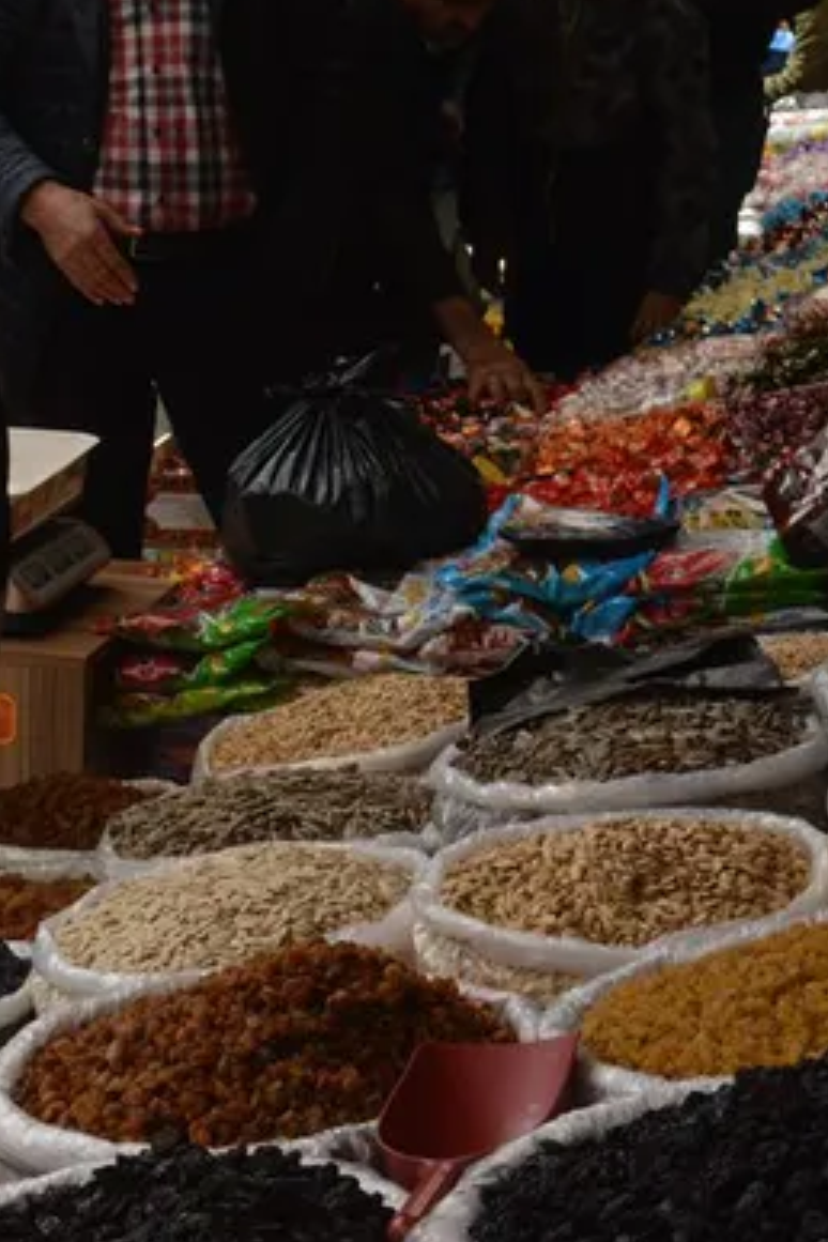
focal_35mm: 112
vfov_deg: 18.1
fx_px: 3874
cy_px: 260
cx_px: -199
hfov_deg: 11.9
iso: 100
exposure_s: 1/200
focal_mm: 29
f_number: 8
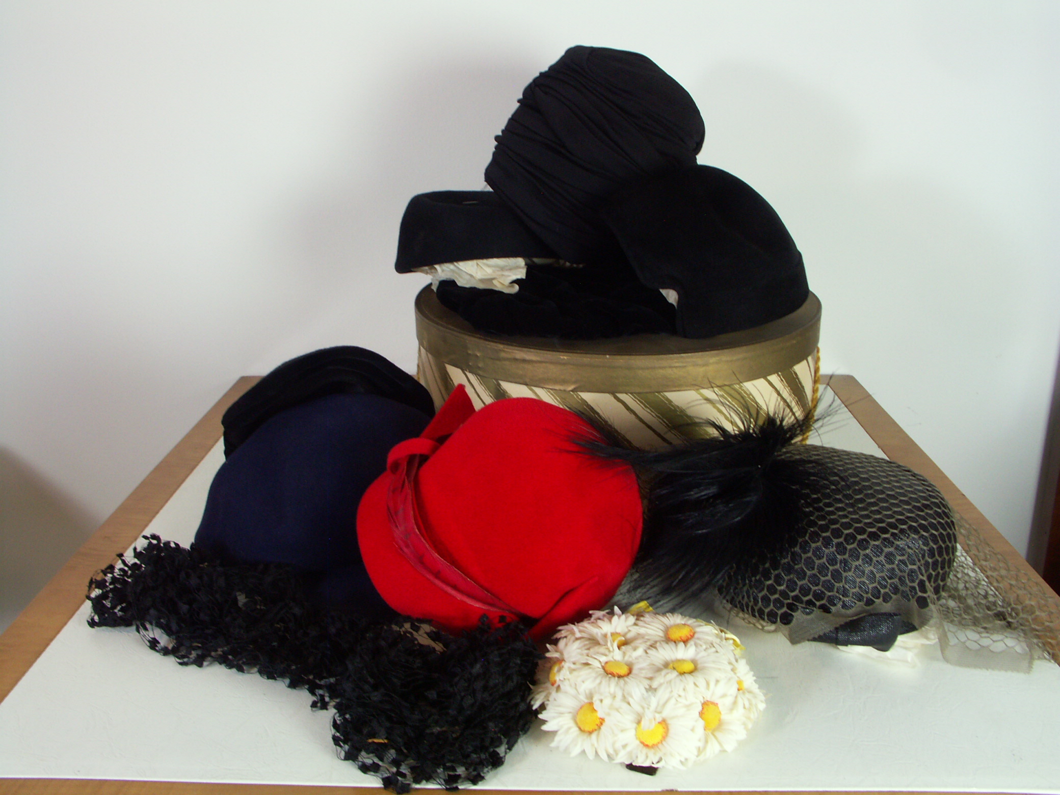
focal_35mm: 30
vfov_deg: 46.8
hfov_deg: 60.0
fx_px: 919
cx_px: 530
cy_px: 398
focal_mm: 7.82
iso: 100
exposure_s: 1/8
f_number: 7.1
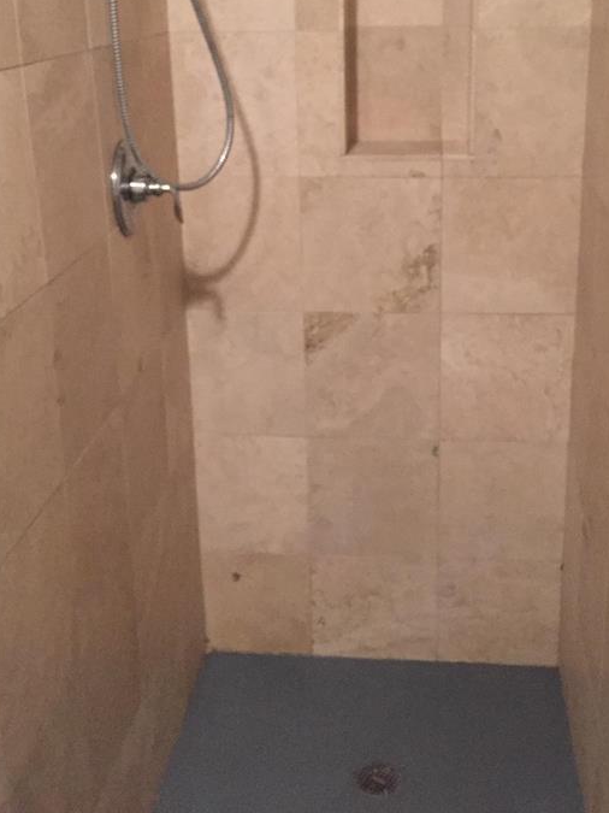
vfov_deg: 42.5
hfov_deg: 32.8
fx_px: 1032
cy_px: 293
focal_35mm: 44
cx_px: 333
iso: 320
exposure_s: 1/15
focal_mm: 4.15
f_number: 2.2
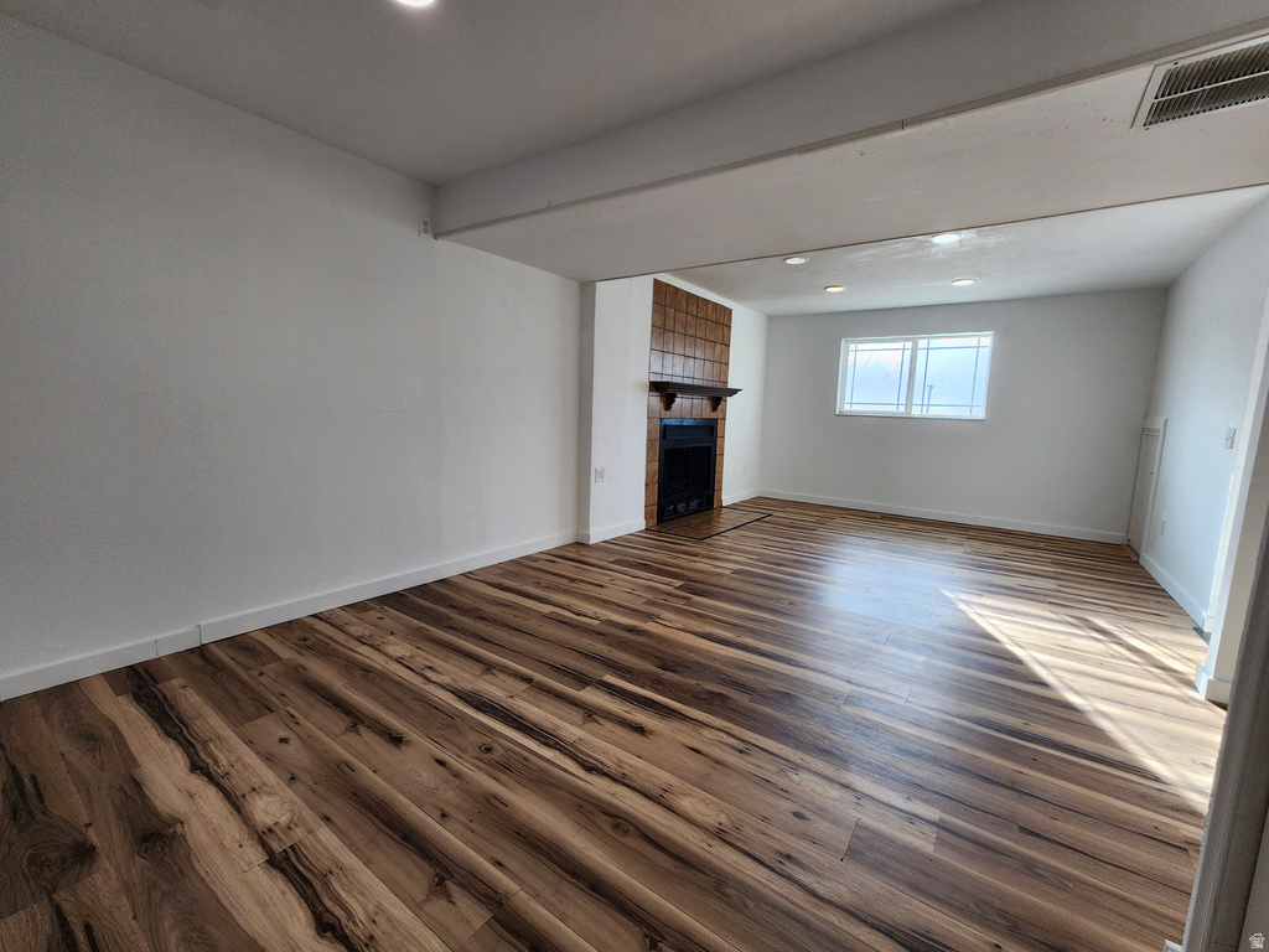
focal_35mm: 13
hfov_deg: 106.2
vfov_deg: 89.9
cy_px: 476
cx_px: 634
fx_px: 477
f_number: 2.2
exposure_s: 1/120
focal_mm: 2.2
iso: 100
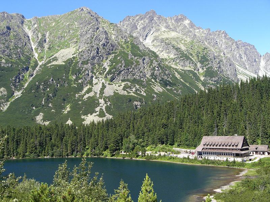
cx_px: 135
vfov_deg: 37.7
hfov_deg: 49.0
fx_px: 296
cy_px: 101
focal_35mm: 38
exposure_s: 1/250
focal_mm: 6.3
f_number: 4.4
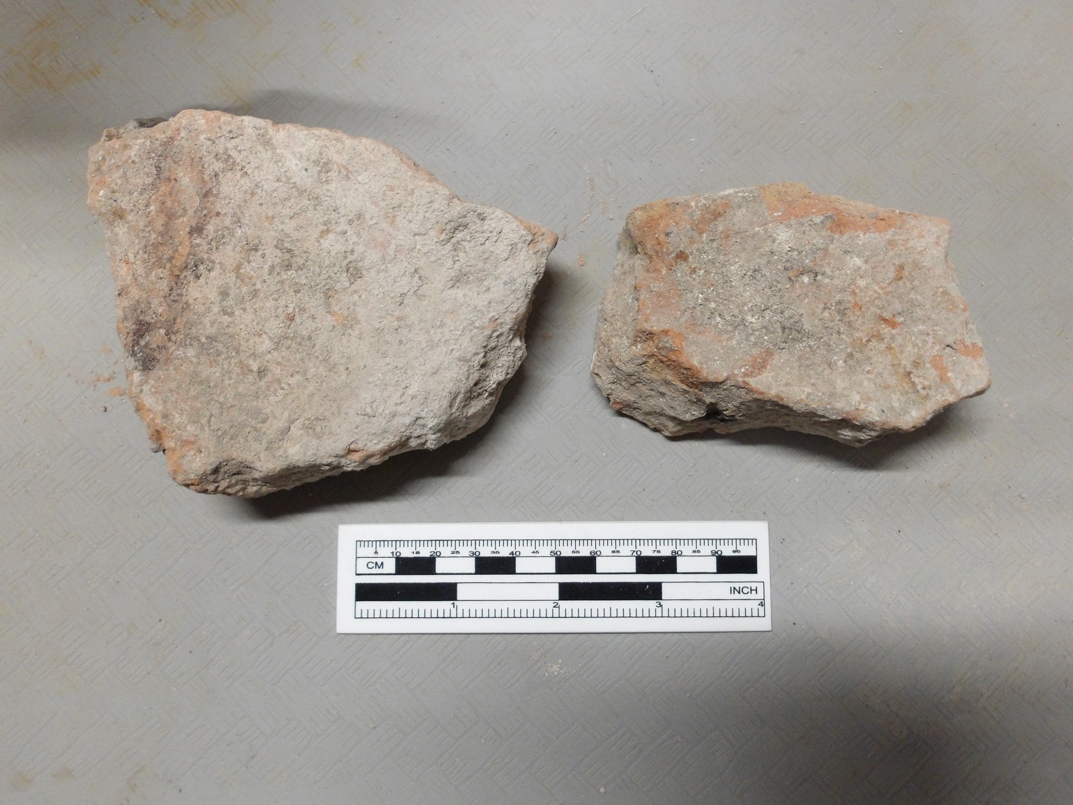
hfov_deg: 65.3
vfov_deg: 51.4
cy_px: 402
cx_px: 536
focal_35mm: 27
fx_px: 837
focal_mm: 4.9
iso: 534
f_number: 3
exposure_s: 1/60
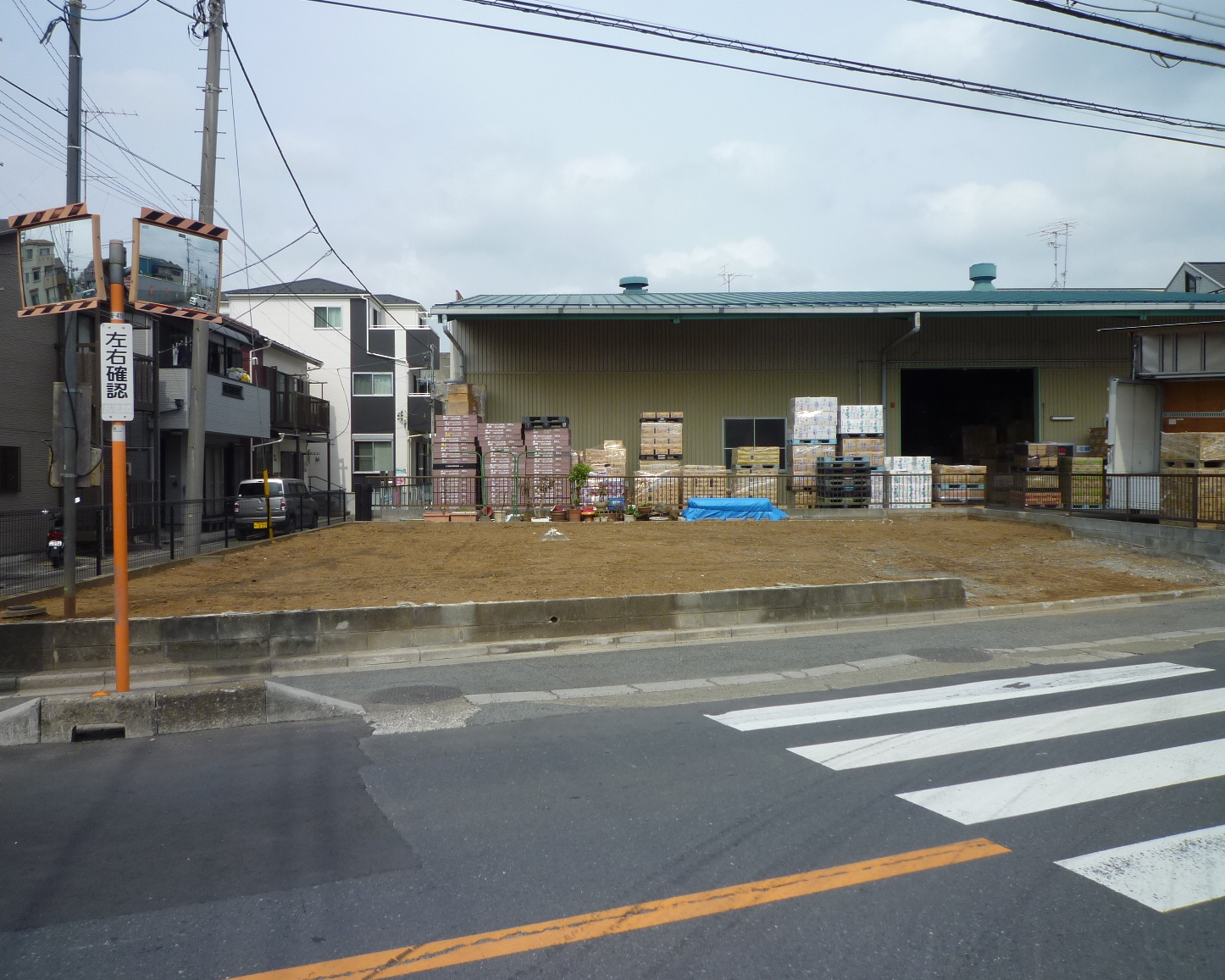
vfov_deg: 53.2
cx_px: 580
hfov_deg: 64.0
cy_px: 483
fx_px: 979
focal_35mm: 27
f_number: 4
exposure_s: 1/800
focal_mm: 4.4
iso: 80
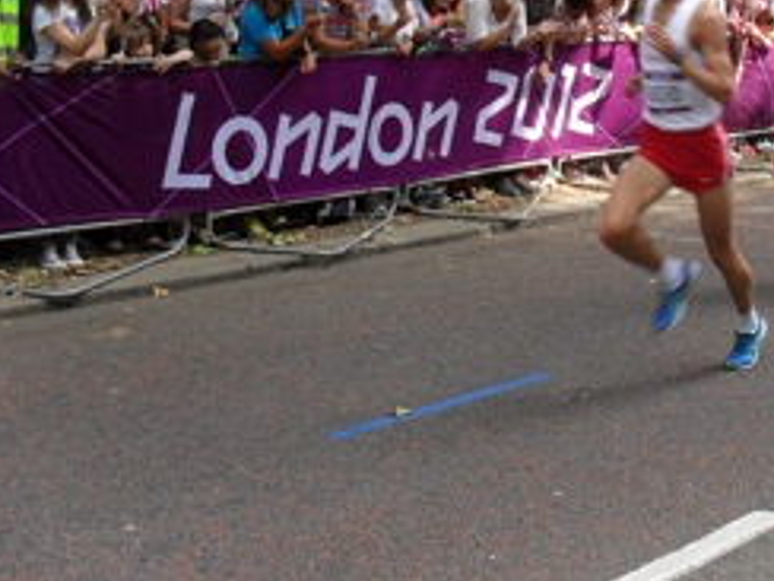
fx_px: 1409
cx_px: 663
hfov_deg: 29.7
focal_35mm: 63
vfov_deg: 22.7
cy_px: 67
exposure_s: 1/125
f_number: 3.2
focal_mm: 6.3
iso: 100
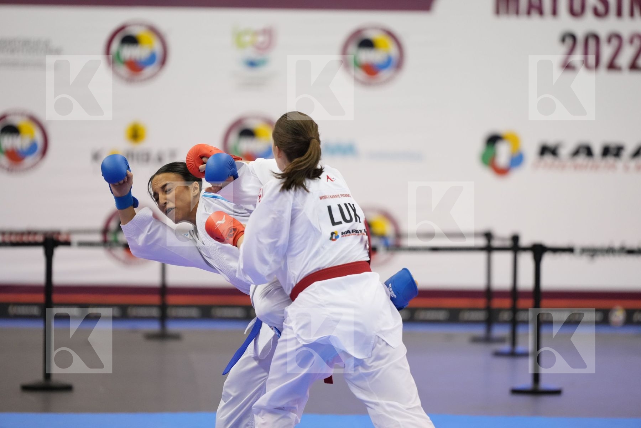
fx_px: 3561
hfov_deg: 10.3
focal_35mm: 200
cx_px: 320
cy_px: 214
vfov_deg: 6.9
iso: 3200
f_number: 2.8
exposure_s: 1/1000
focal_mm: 200
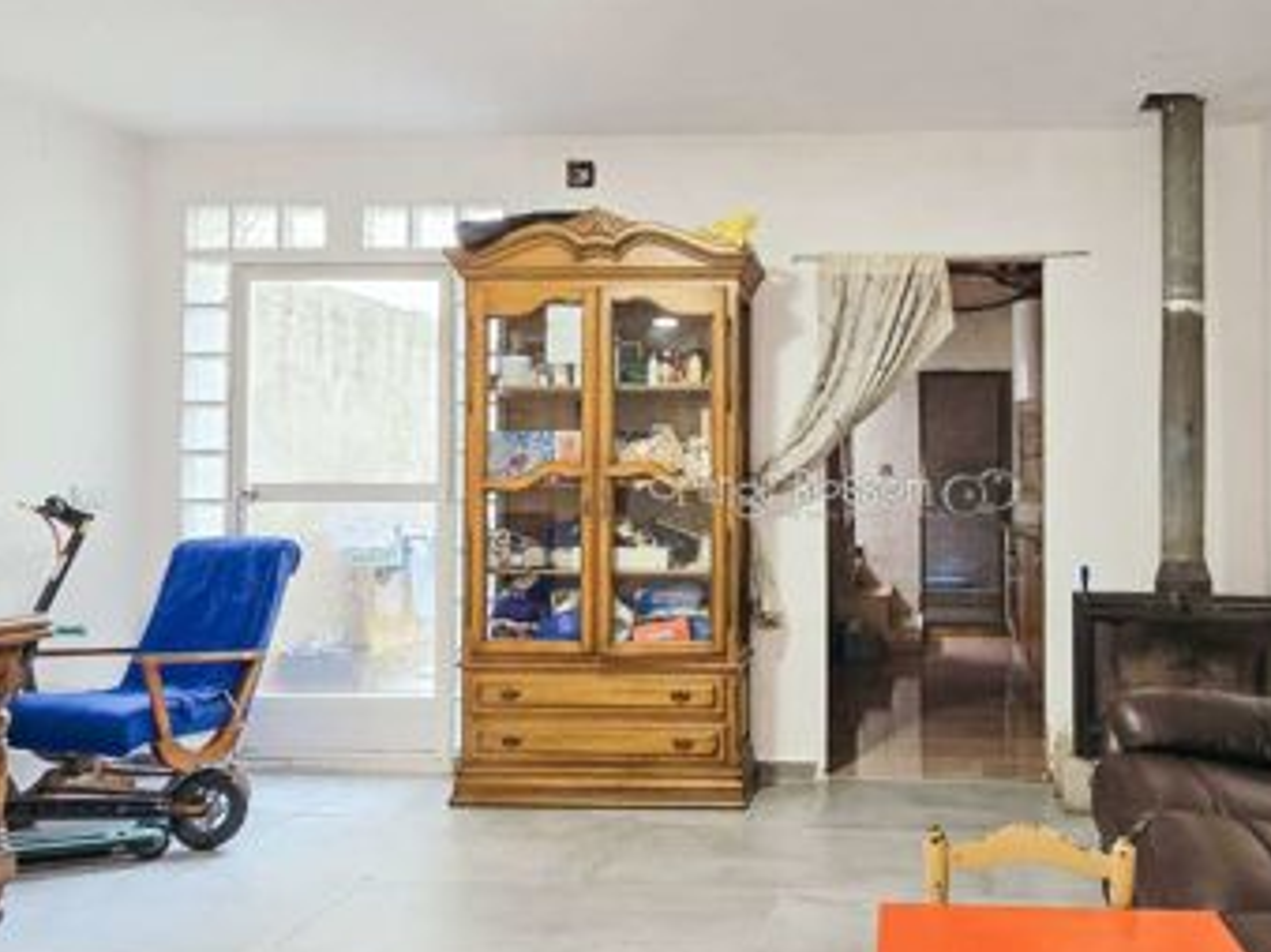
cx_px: 834
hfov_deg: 63.9
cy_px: 491
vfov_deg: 51.3
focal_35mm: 27
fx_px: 991
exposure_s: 1/50
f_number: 2.2
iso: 200
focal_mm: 2.2
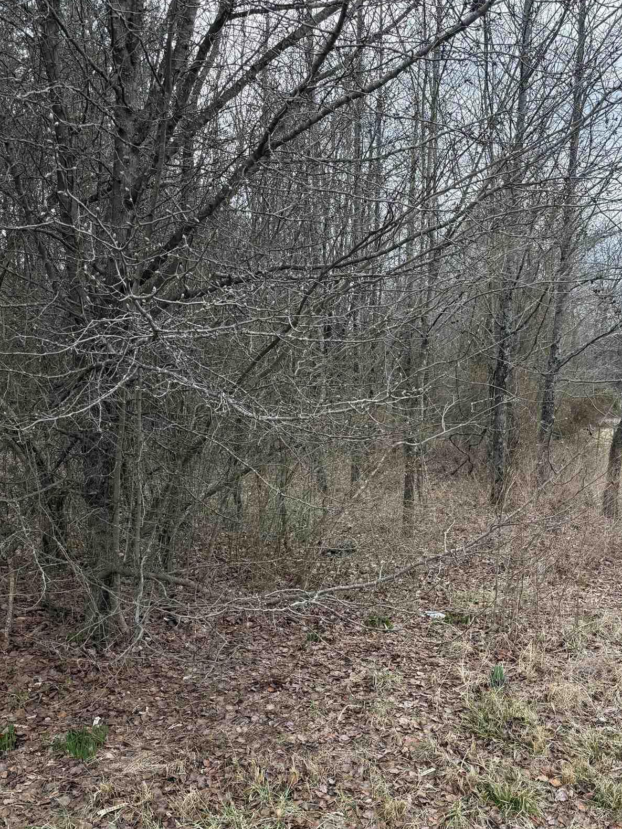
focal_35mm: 35
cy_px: 540
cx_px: 377
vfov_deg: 51.8
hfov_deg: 40.5
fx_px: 839
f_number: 1.78
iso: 100
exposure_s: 1/1361
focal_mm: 6.76
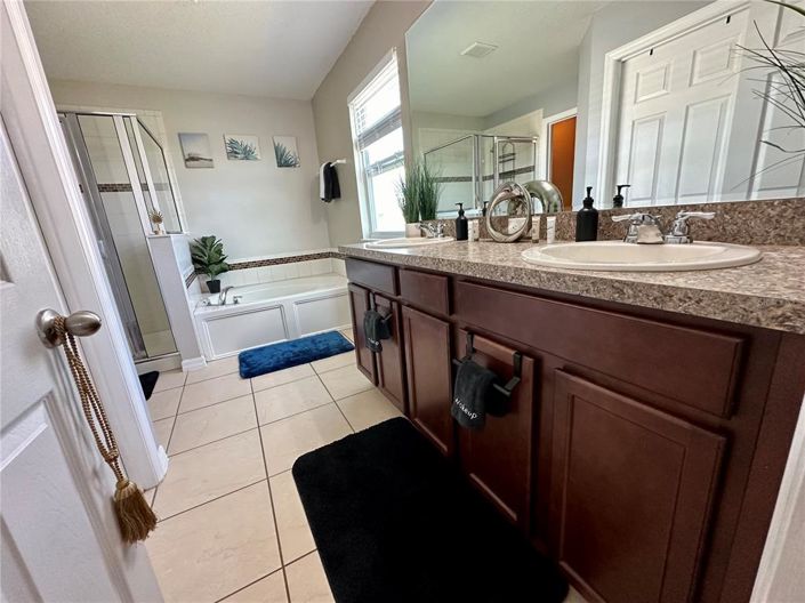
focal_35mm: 14
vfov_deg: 85.6
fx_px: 325
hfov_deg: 102.1
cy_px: 302
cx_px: 402
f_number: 2.2
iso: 320
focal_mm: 2.22
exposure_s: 1/120
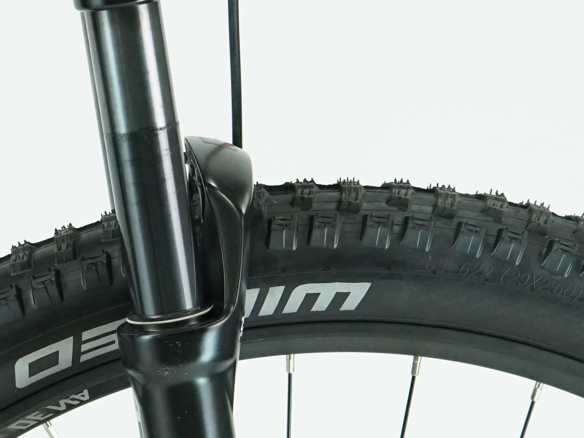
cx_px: 191
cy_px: 298
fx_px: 2210
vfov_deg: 11.3
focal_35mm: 131
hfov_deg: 15.0
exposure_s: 1/200
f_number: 6.3
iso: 2500
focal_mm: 38
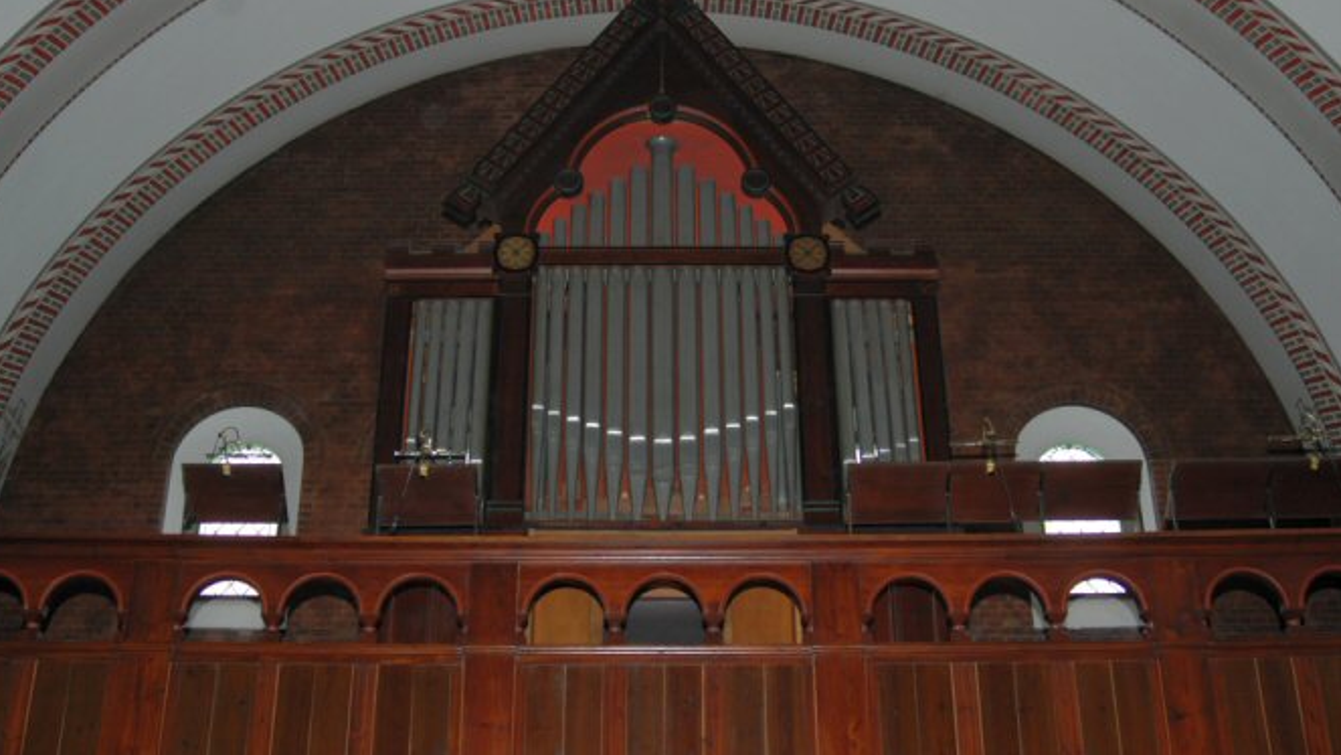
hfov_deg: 45.5
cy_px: 352
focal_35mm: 45
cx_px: 659
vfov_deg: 26.5
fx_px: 1600
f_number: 4
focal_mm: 28
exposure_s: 1/60
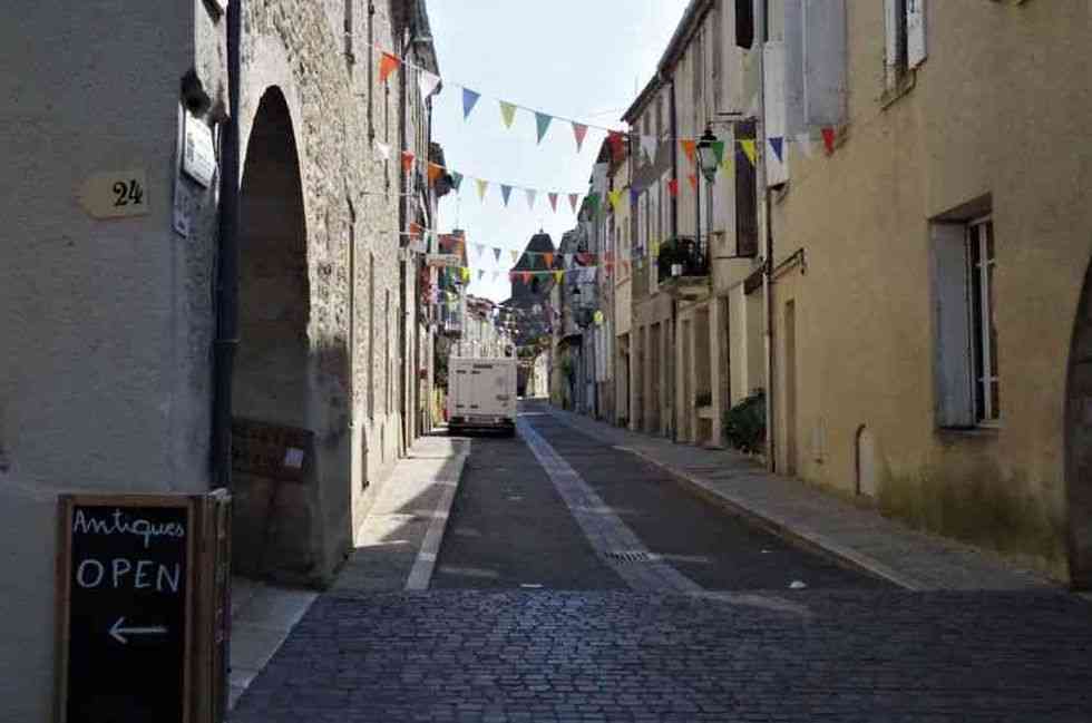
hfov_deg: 49.6
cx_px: 546
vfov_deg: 34.1
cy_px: 362
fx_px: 1180
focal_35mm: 39
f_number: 14
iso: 3200
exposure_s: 1/2000
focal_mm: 26.25
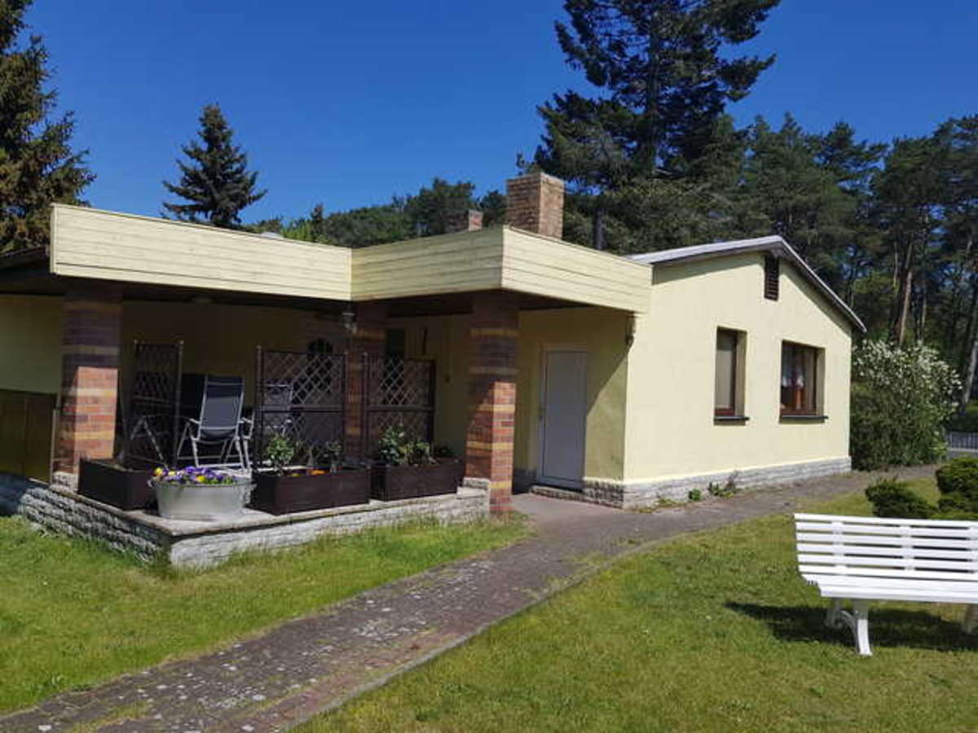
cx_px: 489
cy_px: 366
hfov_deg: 67.3
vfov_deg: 53.1
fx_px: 735
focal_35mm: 26
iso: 40
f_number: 1.7
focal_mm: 4.2
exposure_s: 1/3064
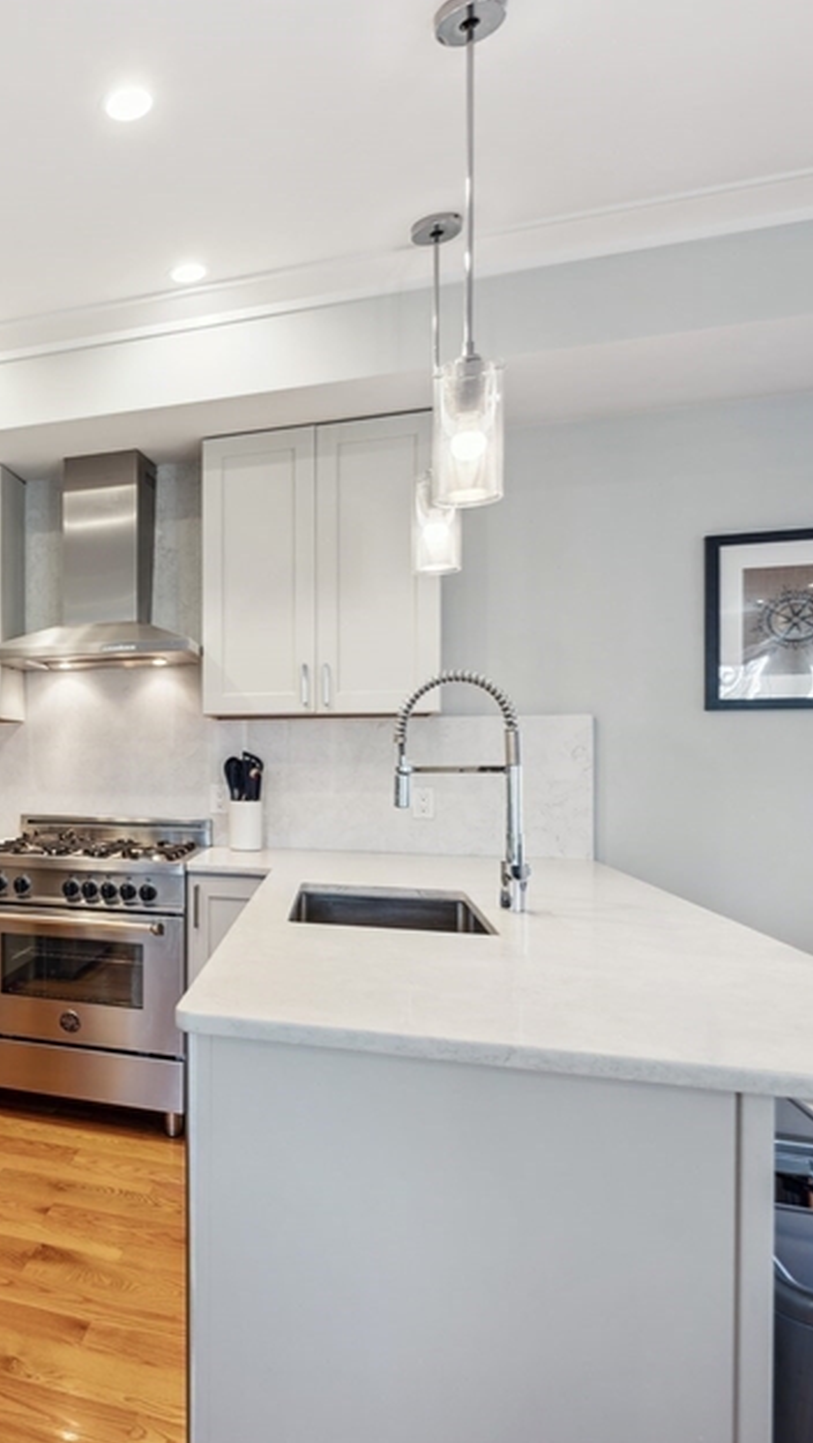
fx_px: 919
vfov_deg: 76.3
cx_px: -55
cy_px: 749
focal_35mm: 24
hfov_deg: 39.9
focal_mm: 14
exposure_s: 1/4
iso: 100
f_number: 8
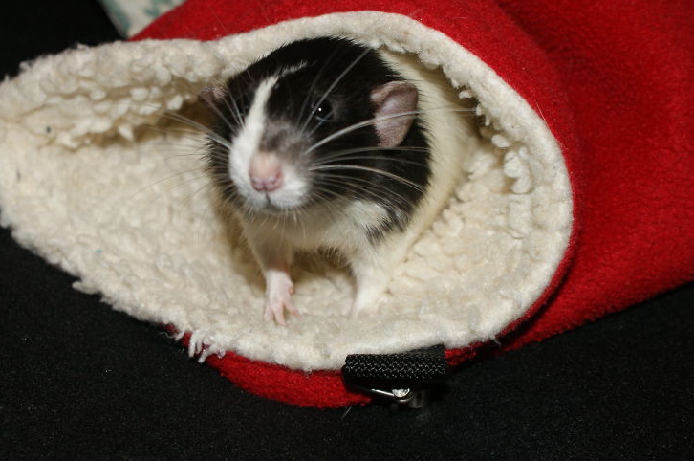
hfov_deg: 31.6
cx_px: 308
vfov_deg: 21.3
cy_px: 196
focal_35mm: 64
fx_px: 1225
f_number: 5.6
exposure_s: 1/60
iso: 400
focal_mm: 35
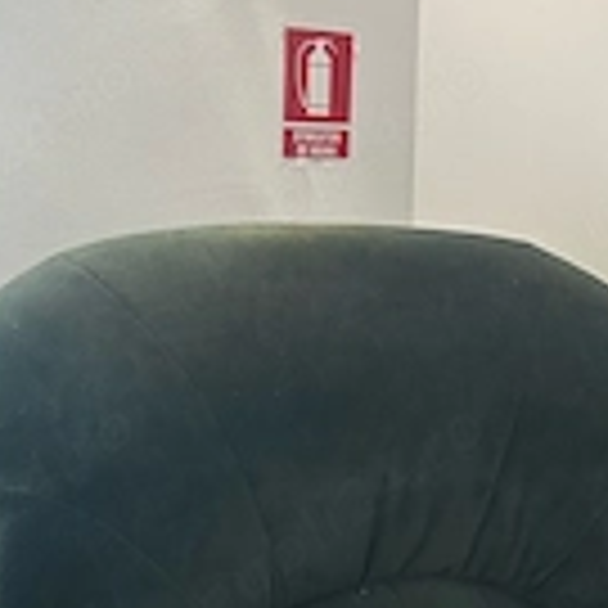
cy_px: 572
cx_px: 428
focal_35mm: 63
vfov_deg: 26.2
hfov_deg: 27.1
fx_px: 1252
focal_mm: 6.86
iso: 320
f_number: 1.78
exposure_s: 1/50
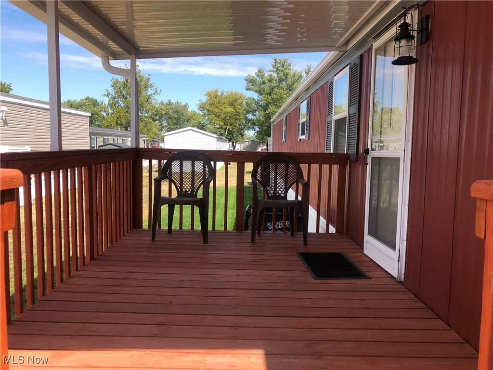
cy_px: 185
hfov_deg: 63.4
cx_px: 246
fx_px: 399
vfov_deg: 49.7
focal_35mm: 28
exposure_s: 1/762
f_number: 1.8
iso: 20
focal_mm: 3.99
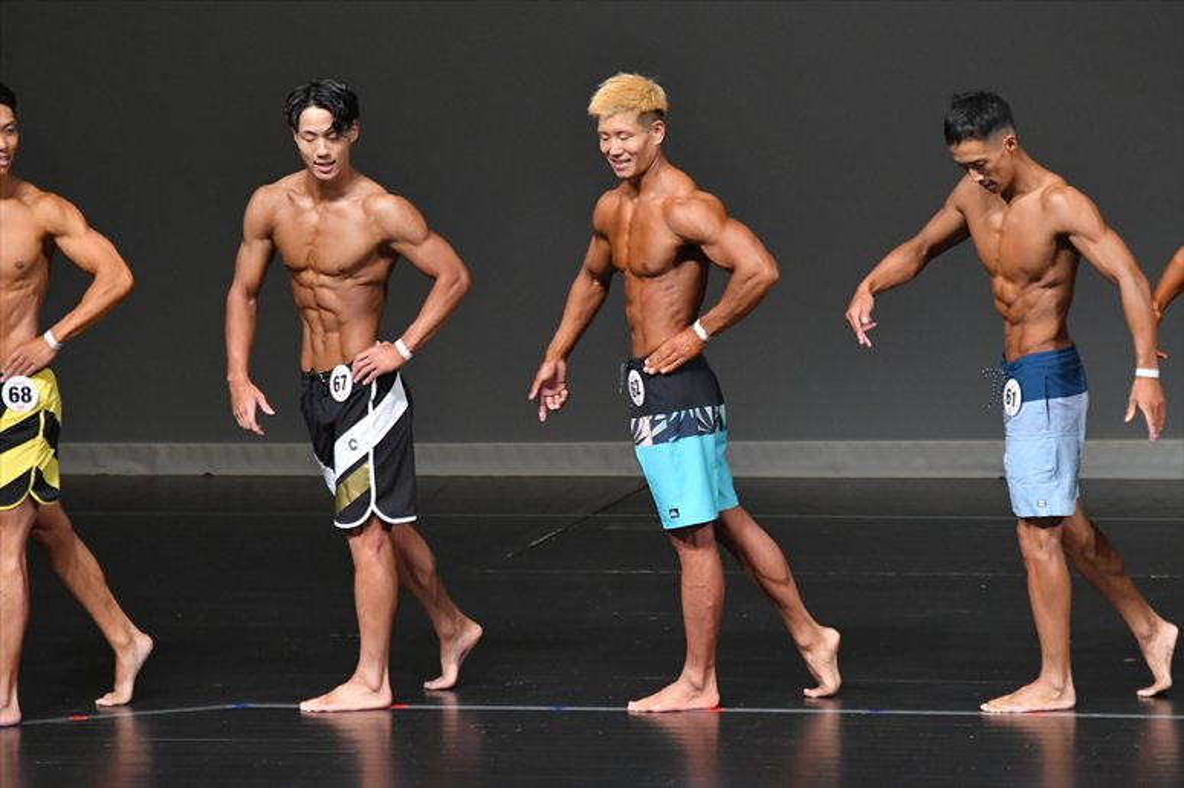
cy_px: 394
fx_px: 10355
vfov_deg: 4.4
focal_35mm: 315
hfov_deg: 6.5
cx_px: 592
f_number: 5.6
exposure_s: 1/400
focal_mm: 210
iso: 4000
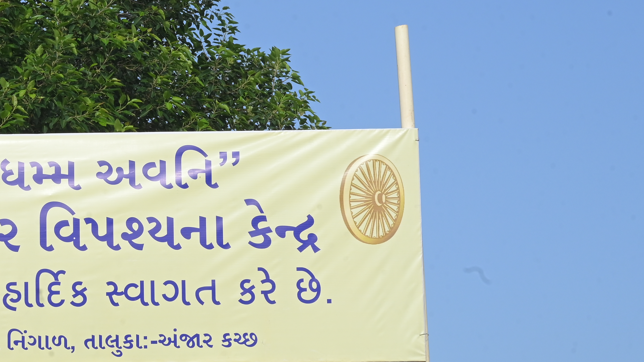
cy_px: 113
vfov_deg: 8.1
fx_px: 2544
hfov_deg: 14.3
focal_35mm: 149
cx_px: 69
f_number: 18
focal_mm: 70
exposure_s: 1/250
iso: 640
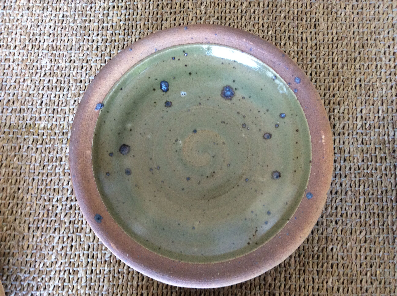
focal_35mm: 32
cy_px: 148
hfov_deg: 56.9
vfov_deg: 44.1
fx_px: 366
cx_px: 198
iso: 160
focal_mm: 3.3
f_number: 2.4
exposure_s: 1/25
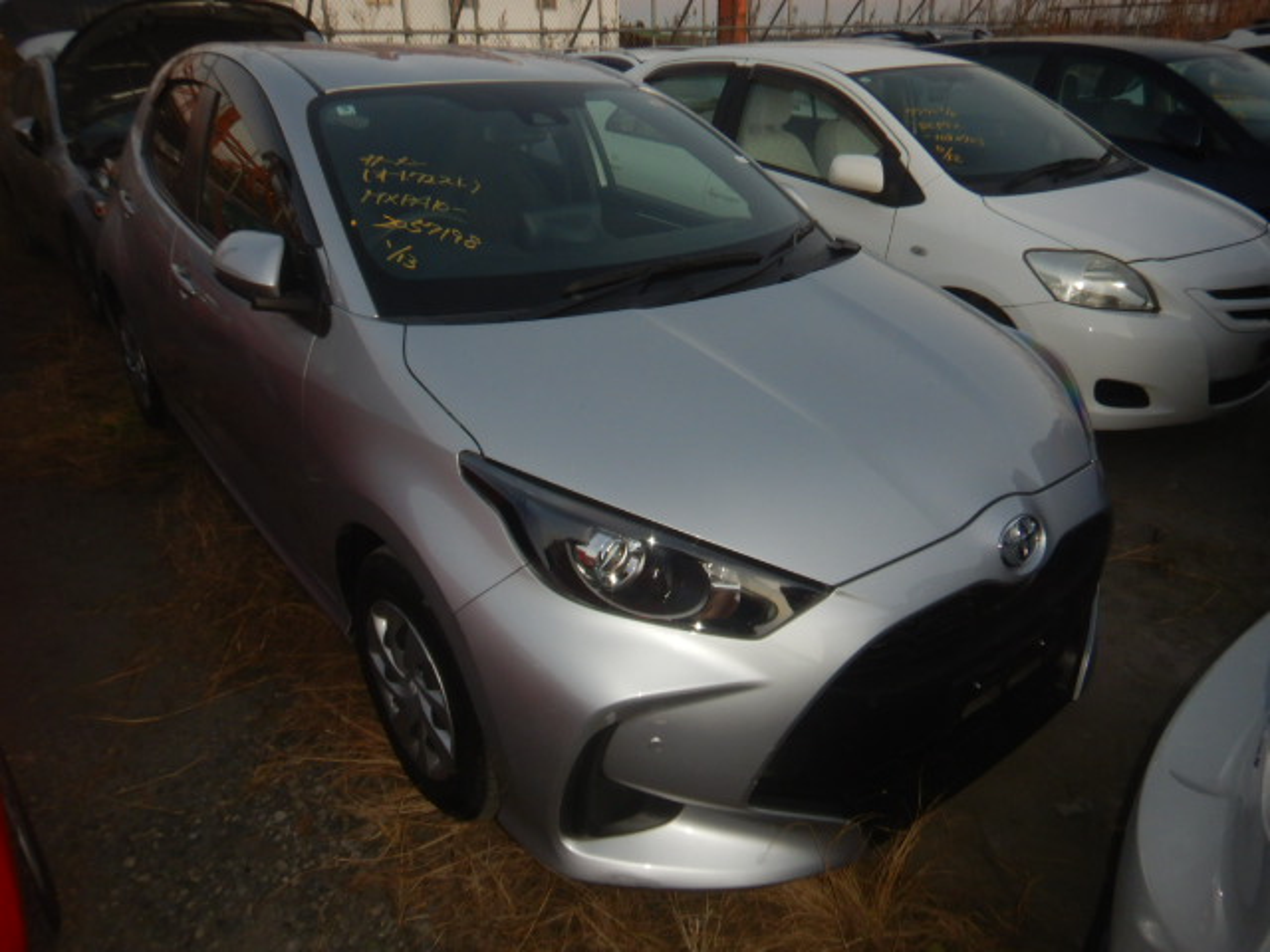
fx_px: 881
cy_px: 476
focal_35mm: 24
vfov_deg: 56.8
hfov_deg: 71.6
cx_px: 635
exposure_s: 1/30
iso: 200
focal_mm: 4.3
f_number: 2.8
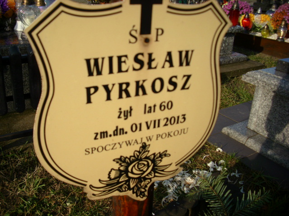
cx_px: 144
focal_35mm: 37
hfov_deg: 50.1
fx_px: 309
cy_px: 108
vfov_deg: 38.7
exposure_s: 1/1241
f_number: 2.8
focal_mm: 6.2
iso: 50
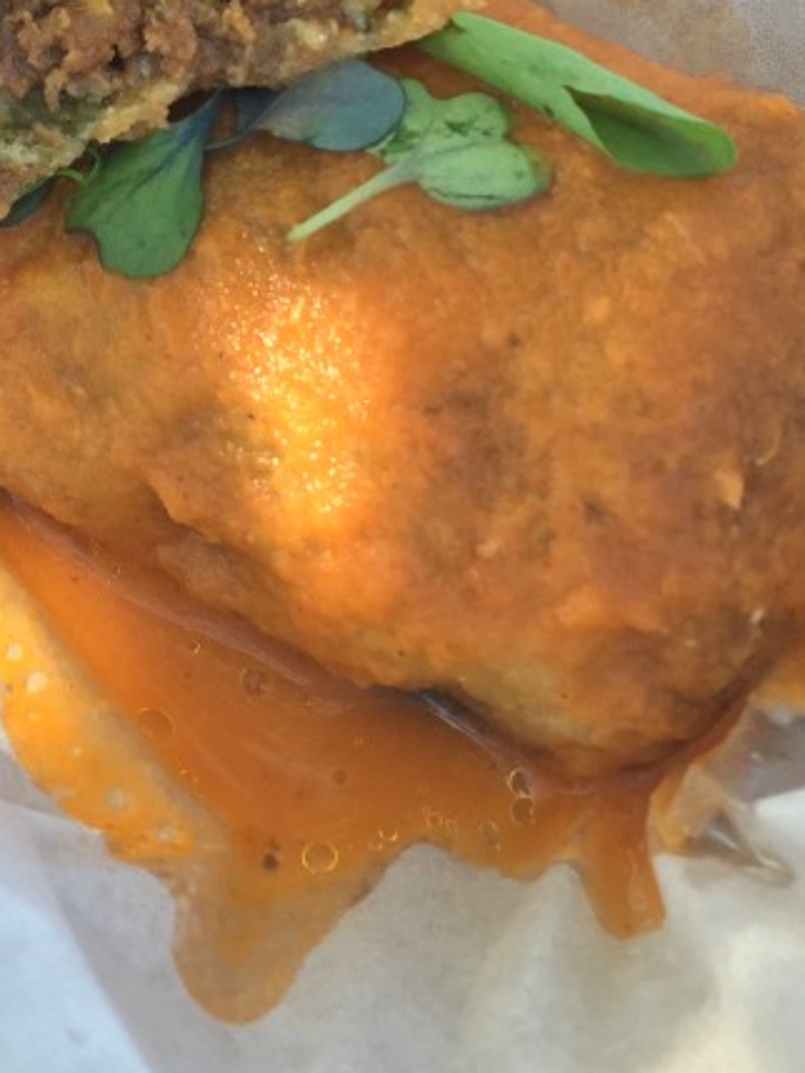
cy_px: 124
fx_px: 1952
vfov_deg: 29.5
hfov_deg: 23.1
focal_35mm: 63
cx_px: 230
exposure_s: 1/126
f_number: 2.2
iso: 32
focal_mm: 4.15
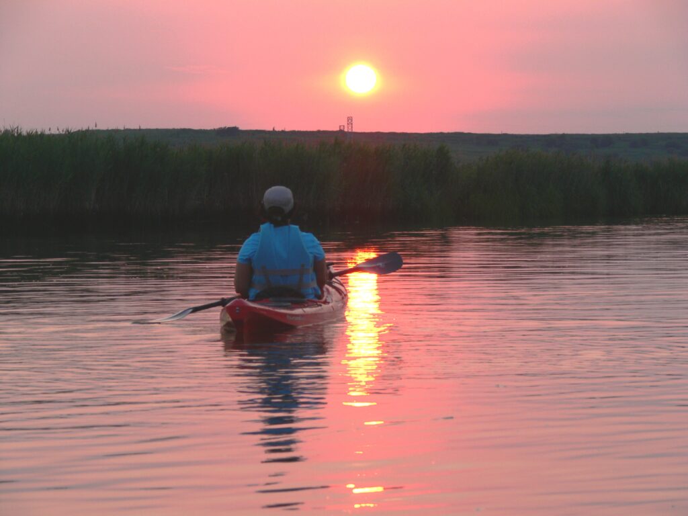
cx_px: 344
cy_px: 258
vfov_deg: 9.5
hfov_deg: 12.6
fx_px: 3120
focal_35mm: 157
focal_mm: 33.3
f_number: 5
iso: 80
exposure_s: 1/100
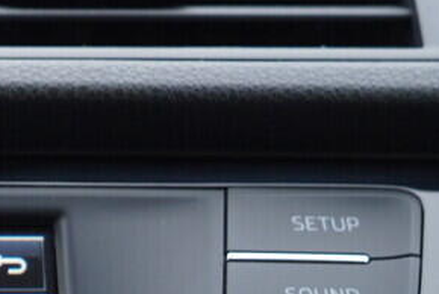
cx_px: -233
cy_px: 475
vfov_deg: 10.4
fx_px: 1550
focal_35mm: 127
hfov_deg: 14.9
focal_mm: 24
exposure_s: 1/40
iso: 125
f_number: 2.8
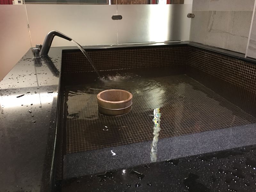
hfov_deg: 61.7
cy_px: 96
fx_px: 214
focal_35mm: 29
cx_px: 128
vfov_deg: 48.2
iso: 64
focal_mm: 4.15
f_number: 2.2
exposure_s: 1/4
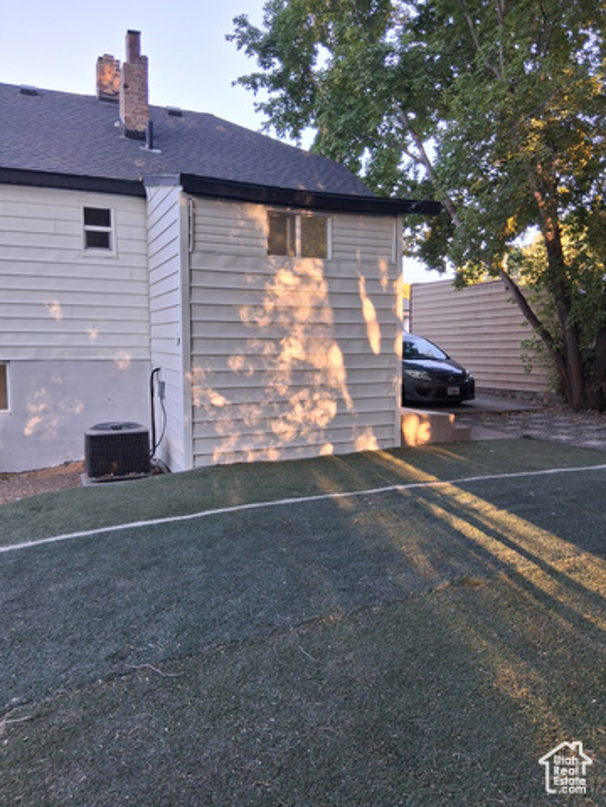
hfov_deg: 53.1
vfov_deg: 67.3
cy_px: 404
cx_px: 303
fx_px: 607
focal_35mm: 26
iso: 80
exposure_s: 1/120
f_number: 1.8
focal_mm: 3.98
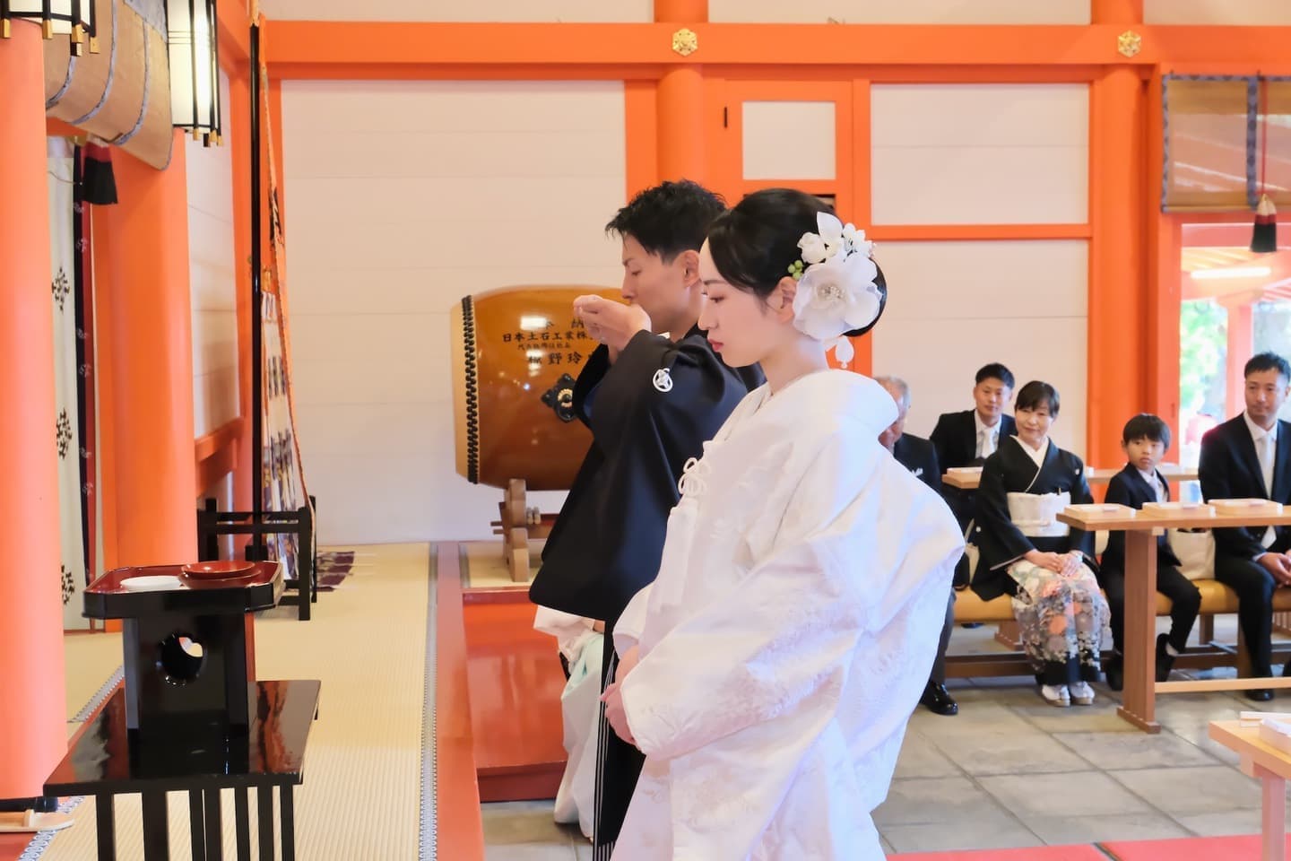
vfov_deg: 30.5
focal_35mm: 44
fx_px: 1578
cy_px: 430
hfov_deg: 44.5
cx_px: 646
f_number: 5
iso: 3200
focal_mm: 29.2
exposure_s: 1/50
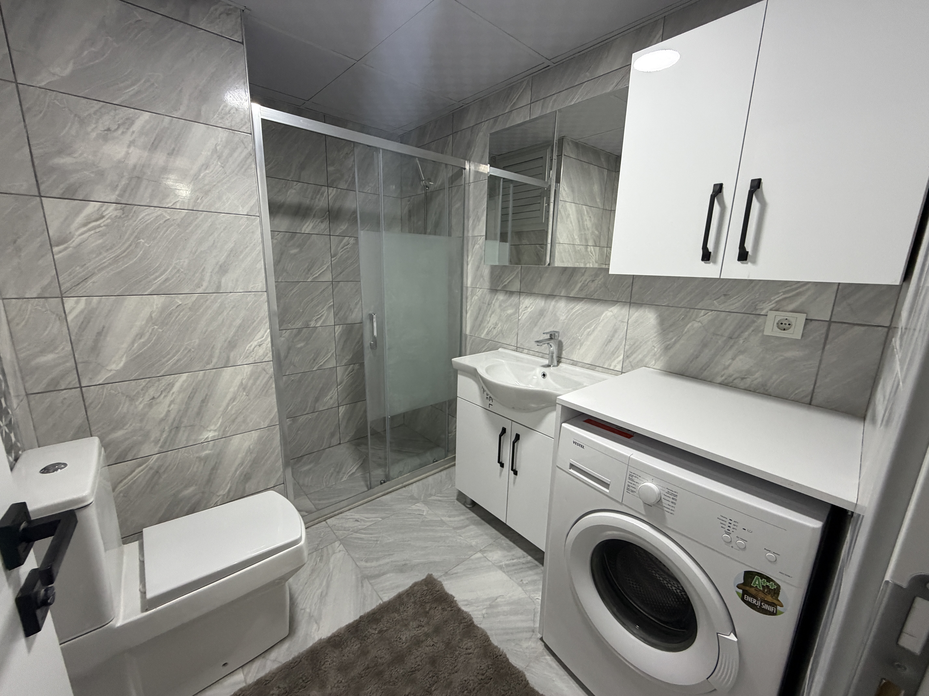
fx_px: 376
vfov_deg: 85.7
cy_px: 348
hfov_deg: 102.1
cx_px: 464
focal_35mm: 14
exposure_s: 1/100
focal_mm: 2.22
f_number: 2.2
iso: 320
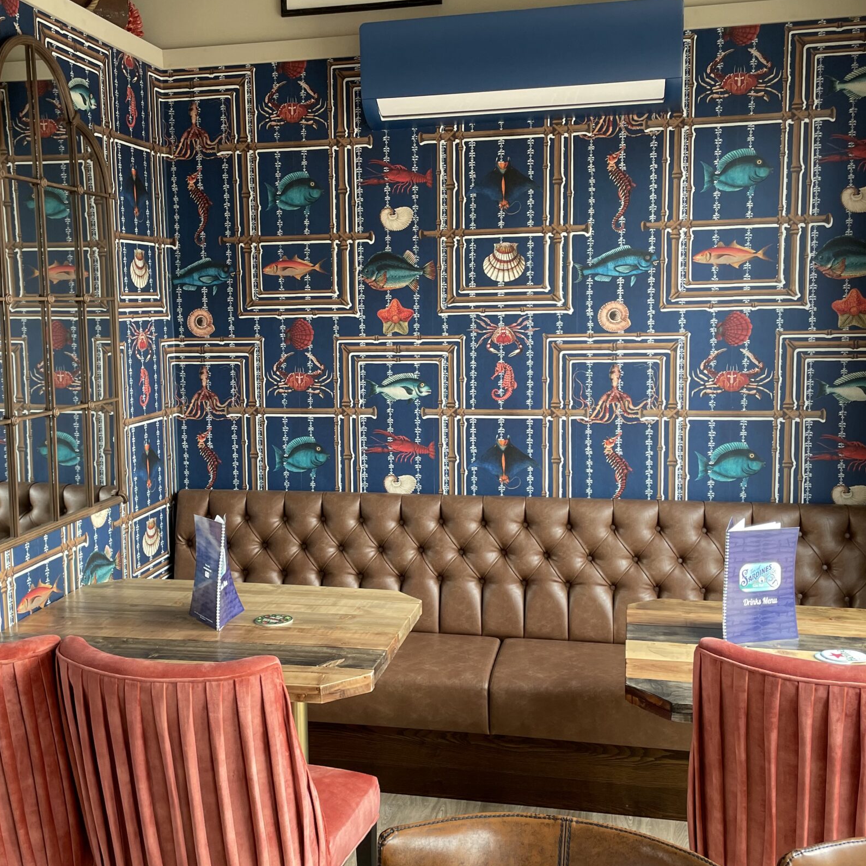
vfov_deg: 44.9
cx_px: 362
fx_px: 1047
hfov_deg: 44.8
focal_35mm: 37
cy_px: 410
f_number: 1.6
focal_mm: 4.2
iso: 64
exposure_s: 1/100
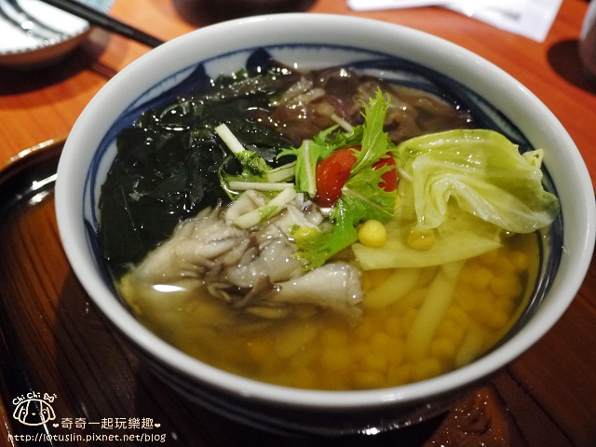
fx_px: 482
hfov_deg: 63.4
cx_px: 298
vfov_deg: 49.7
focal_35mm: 28
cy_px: 224
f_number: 2.5
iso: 800
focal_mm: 14
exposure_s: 1/40
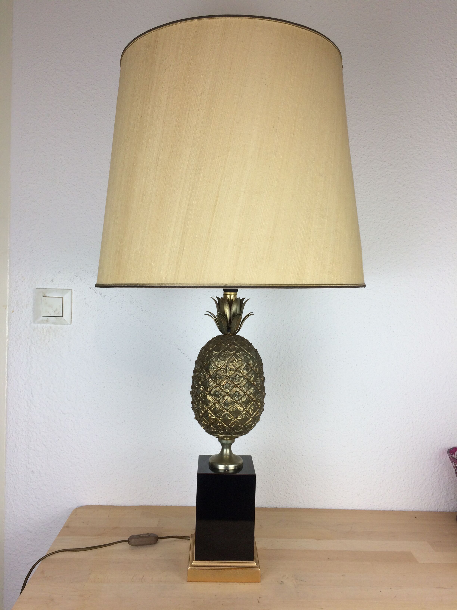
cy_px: 305
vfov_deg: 61.7
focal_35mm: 29
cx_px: 228
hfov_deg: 48.2
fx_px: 510
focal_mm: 4.15
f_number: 2.2
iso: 50
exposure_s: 1/100
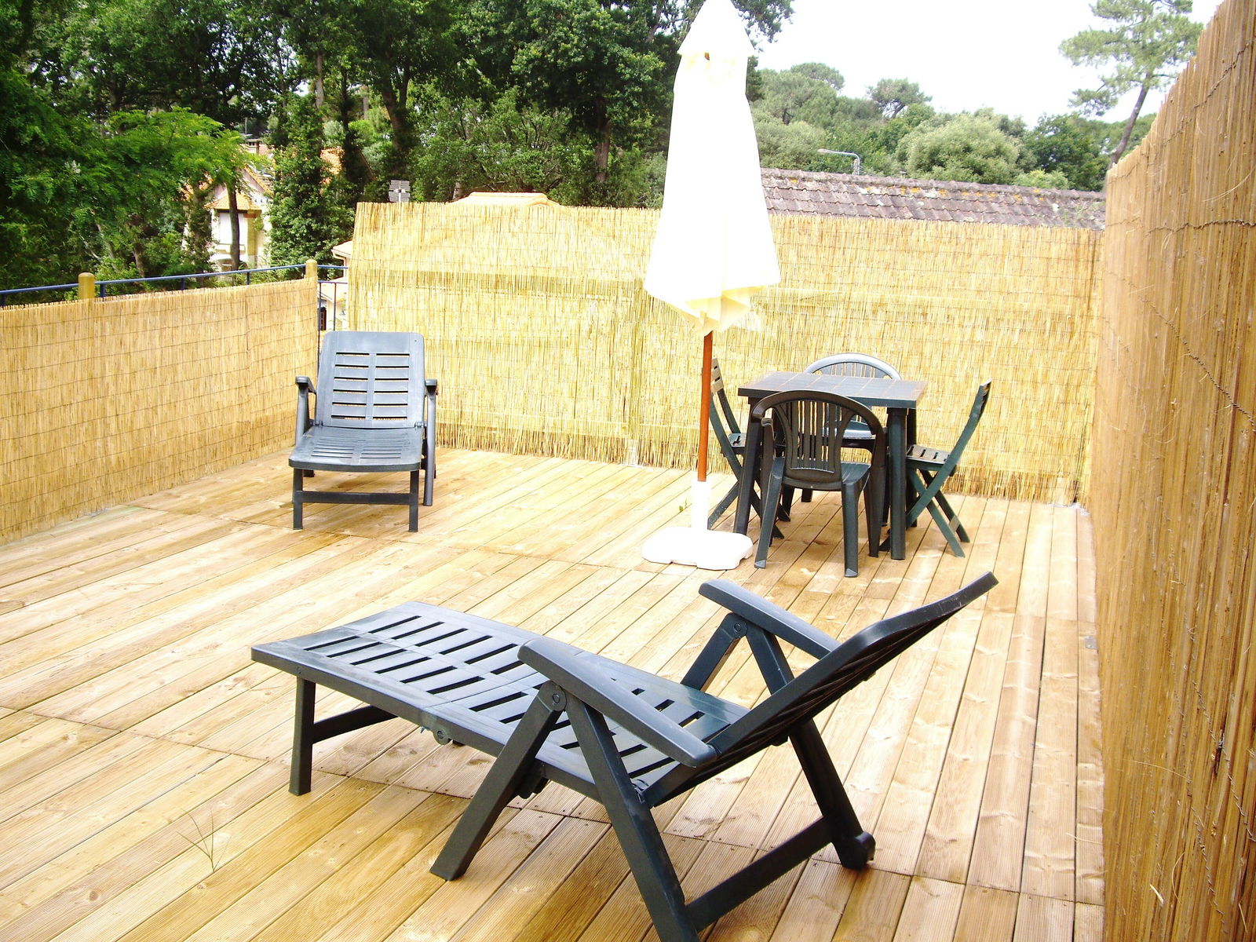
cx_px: 628
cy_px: 471
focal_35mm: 38
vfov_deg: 37.7
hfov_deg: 49.0
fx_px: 1379
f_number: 8
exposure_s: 1/80
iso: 64
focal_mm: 7.9
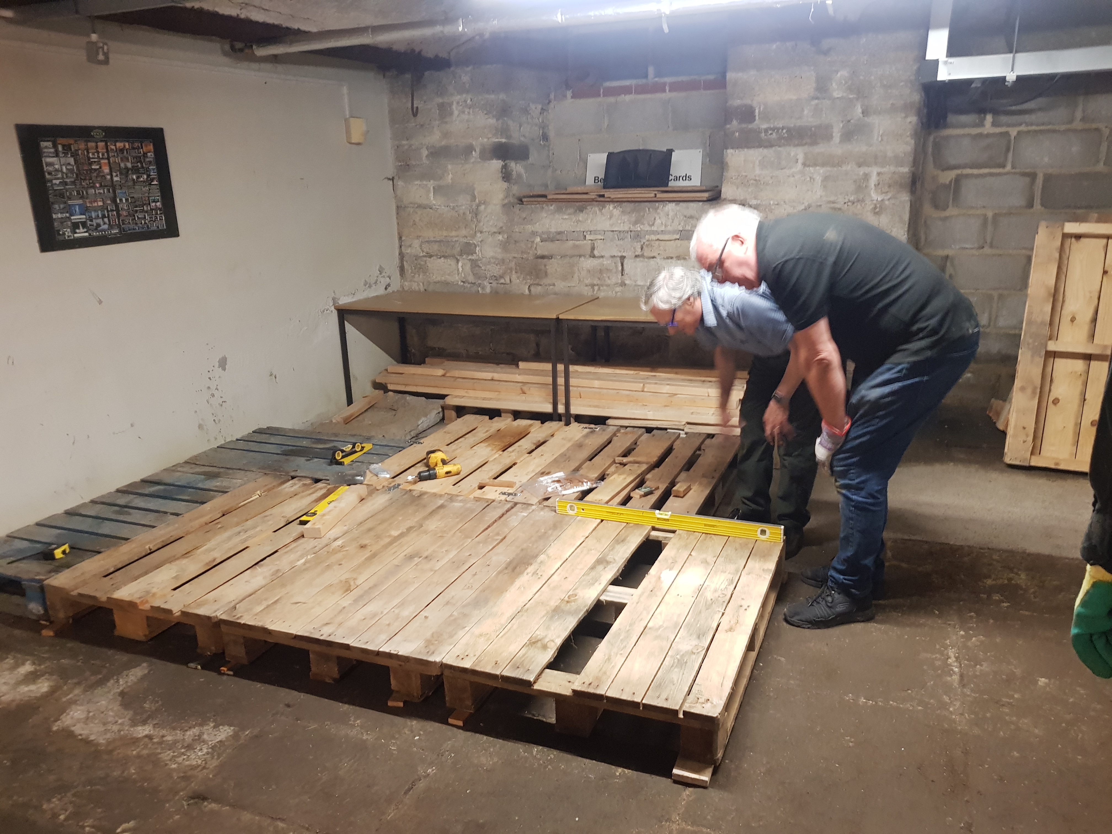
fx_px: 835
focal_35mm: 26
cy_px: 417
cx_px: 556
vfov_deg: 53.1
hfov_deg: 67.3
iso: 250
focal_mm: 4.2
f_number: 1.7
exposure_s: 1/20
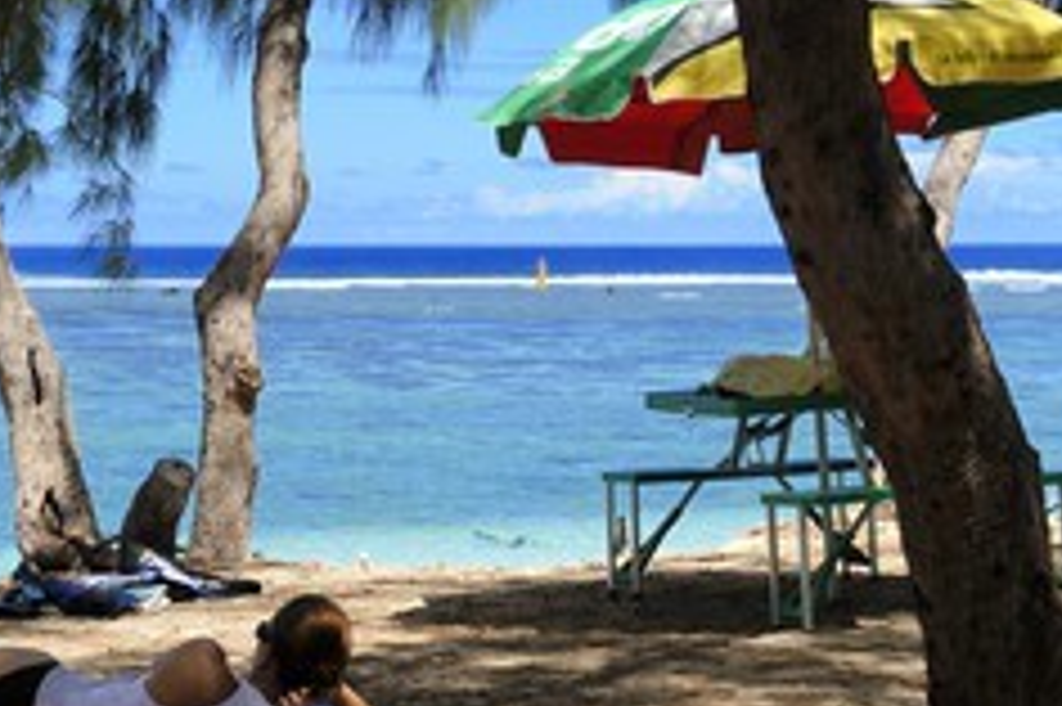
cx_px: 362
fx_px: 2948
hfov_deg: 20.4
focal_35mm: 100
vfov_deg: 13.7
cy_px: 427
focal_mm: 56
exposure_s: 1/125
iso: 200
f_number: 11
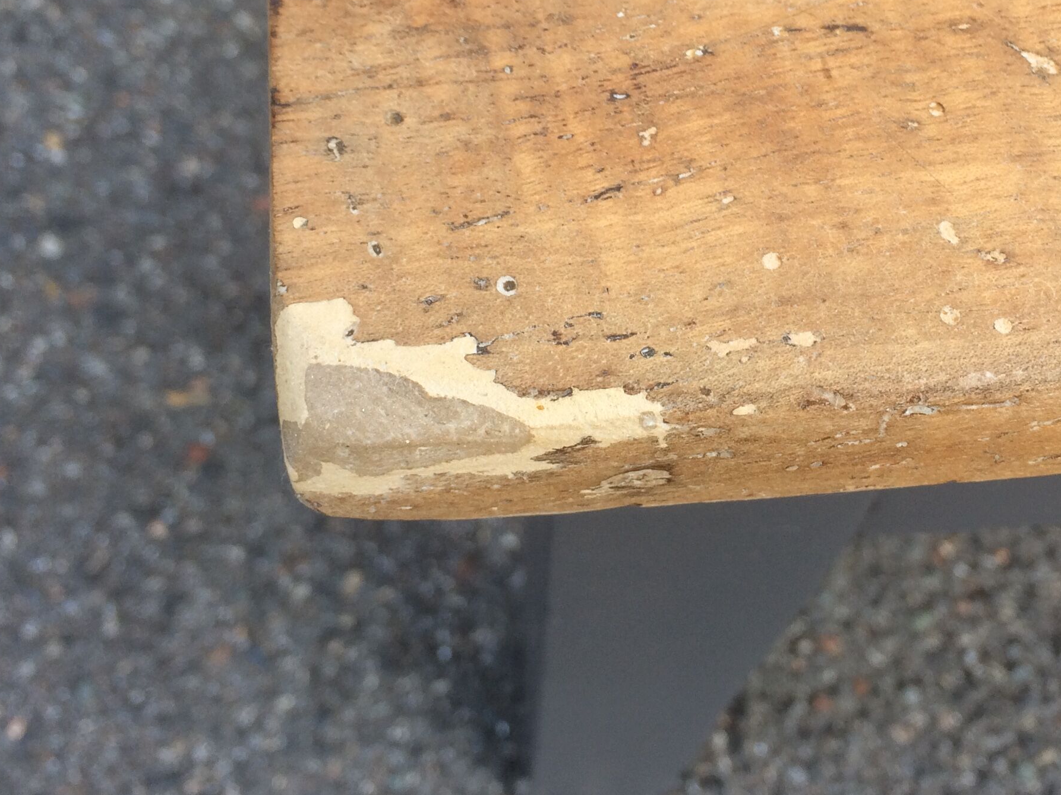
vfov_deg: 27.3
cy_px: 262
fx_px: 1624
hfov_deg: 36.1
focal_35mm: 53
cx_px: 620
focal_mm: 4.15
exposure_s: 1/50
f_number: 2.2
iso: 32
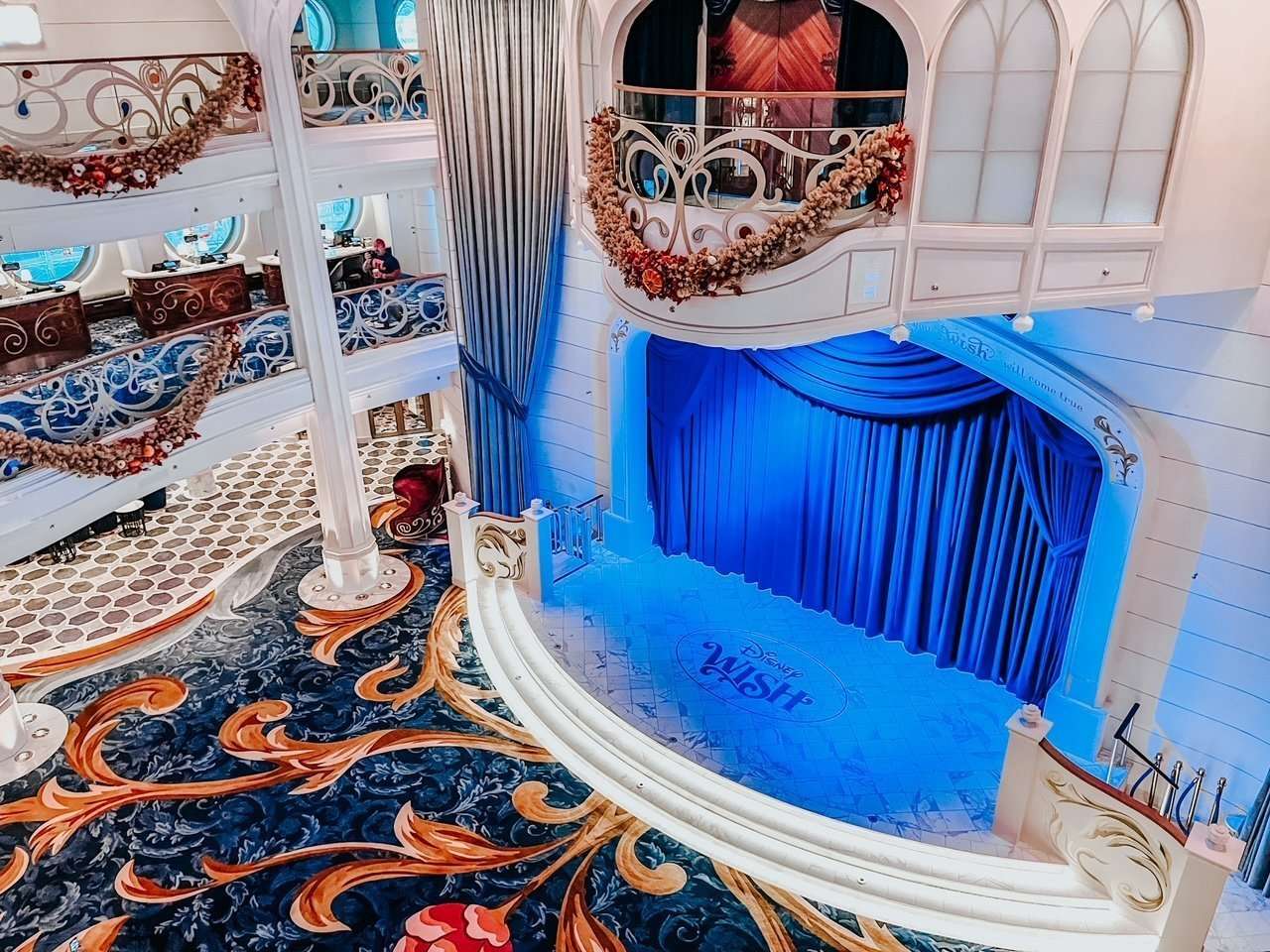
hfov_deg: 67.3
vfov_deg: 53.1
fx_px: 954
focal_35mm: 26
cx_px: 635
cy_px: 476
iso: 640
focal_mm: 5.1
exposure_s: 1/40
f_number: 1.6
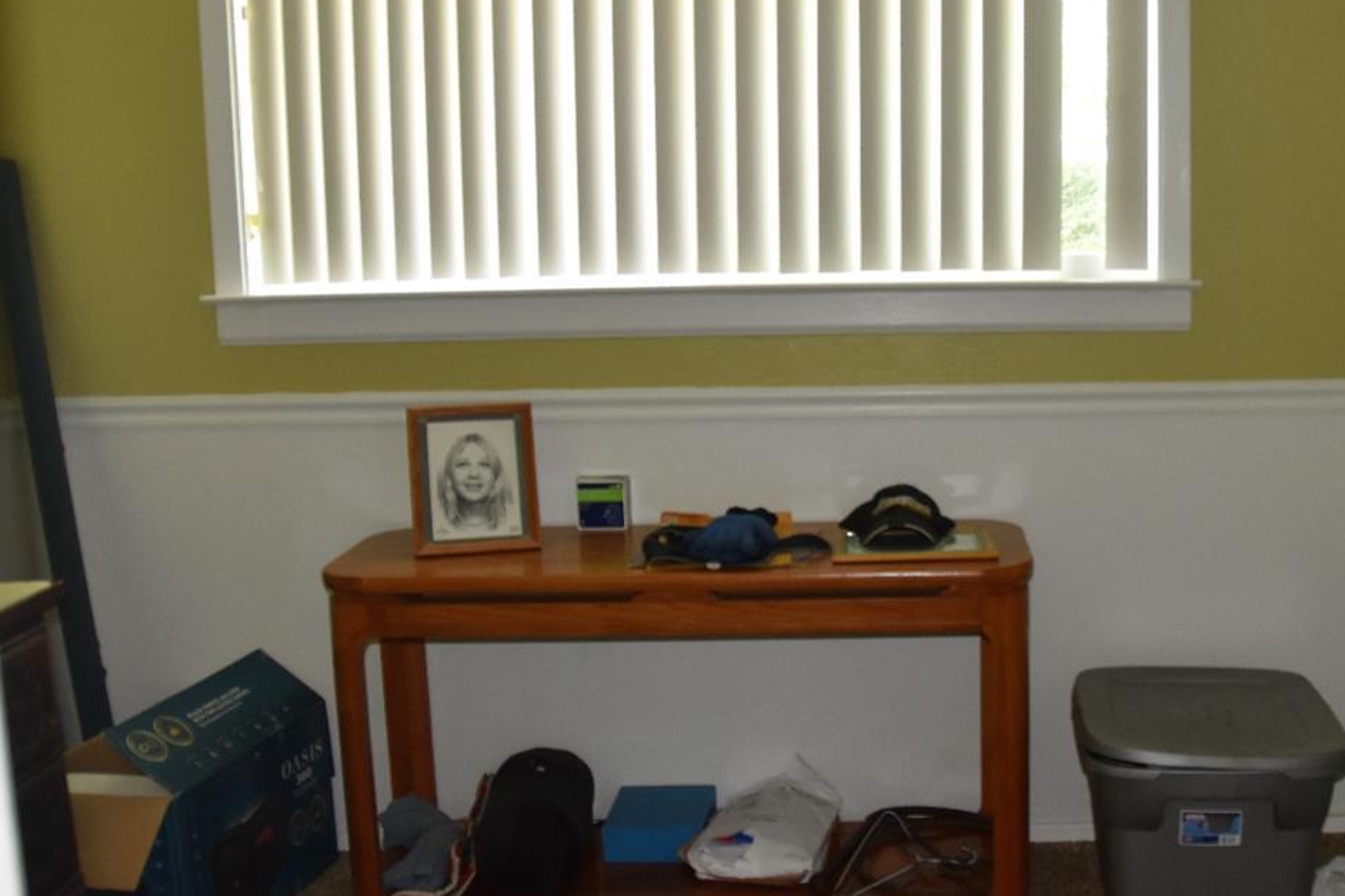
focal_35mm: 43
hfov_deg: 44.5
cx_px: 941
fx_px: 1606
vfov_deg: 31.2
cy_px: 444
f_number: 3.5
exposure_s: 1/60
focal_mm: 18
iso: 1000
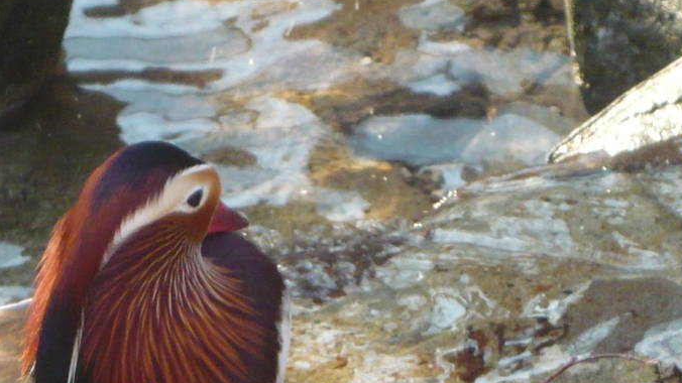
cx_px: 240
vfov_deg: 4.7
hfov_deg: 8.4
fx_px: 4665
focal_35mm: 258
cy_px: 497
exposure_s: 1/125
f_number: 5.1
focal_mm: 16.5
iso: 400
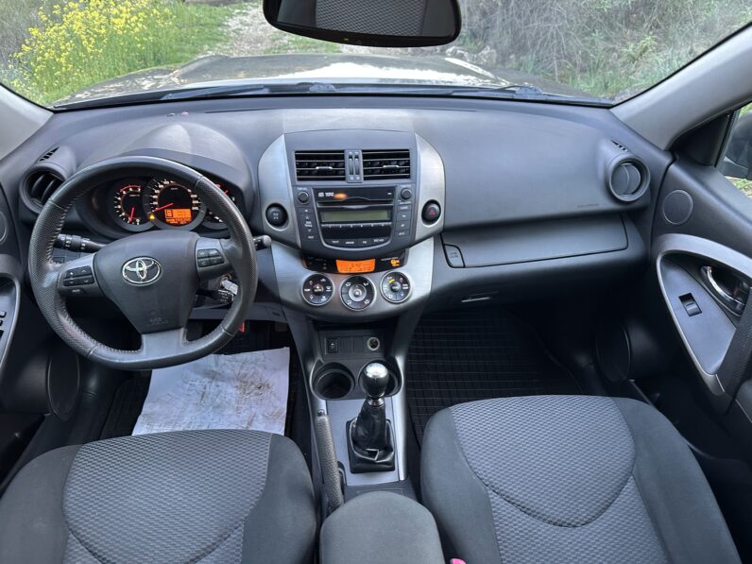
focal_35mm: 24
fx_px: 521
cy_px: 282
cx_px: 376
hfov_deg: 71.6
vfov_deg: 56.8
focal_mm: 6.86
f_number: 1.78
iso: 250
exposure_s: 1/60
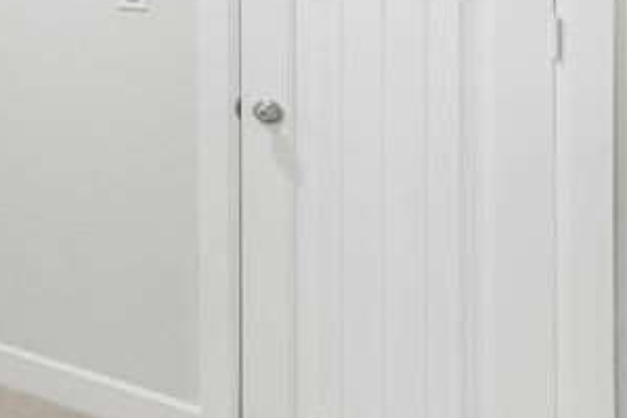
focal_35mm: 48
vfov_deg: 25.7
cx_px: -445
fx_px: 836
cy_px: -55
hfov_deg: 24.0
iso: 400
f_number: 8
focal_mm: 14
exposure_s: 1.6
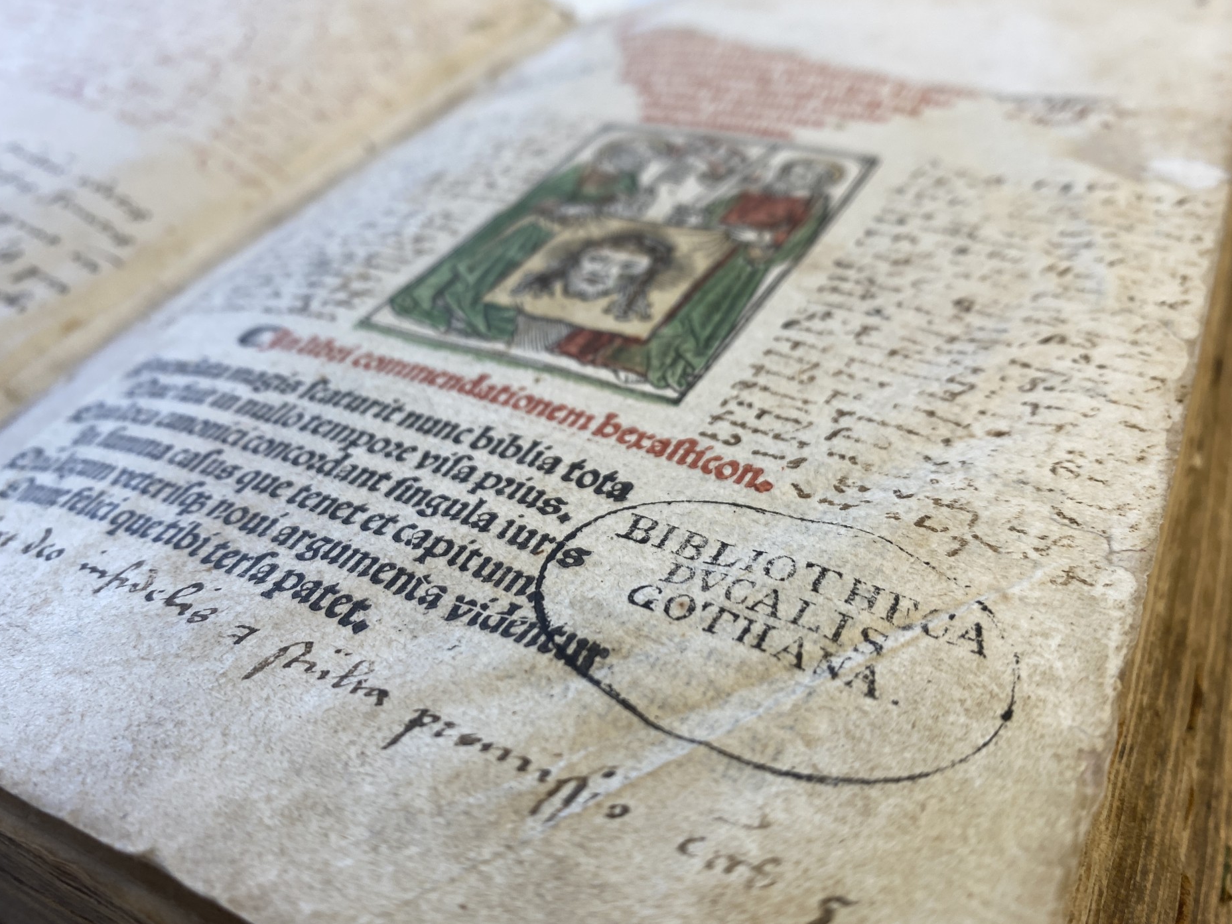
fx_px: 997
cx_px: 592
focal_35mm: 28
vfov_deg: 49.8
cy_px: 464
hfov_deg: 63.4
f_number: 1.8
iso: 32
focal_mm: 4.25
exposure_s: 1/100
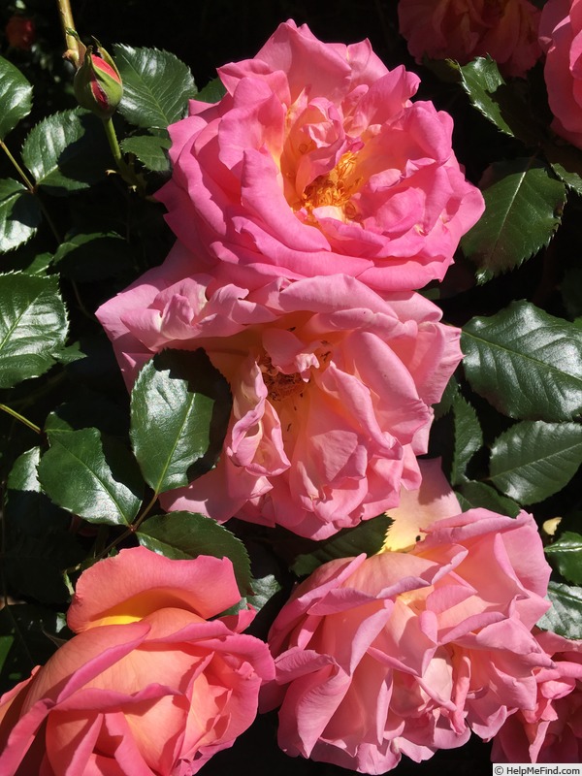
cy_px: 388
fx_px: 650
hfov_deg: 48.2
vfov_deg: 61.7
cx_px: 291
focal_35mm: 29
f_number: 2.2
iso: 25
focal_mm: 4.15
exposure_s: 1/1972
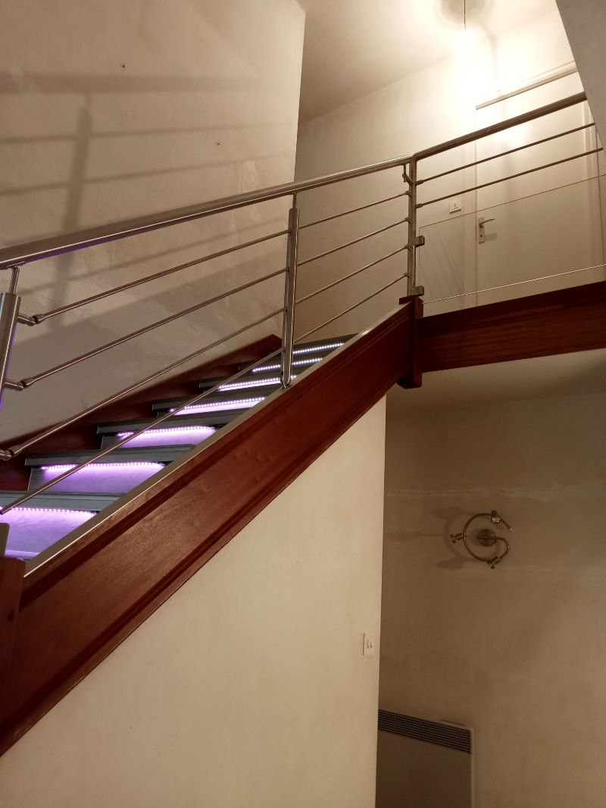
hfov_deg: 49.7
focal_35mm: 28
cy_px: 404
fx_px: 654
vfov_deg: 63.4
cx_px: 303
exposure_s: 1/33
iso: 571
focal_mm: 3.5
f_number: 2.2
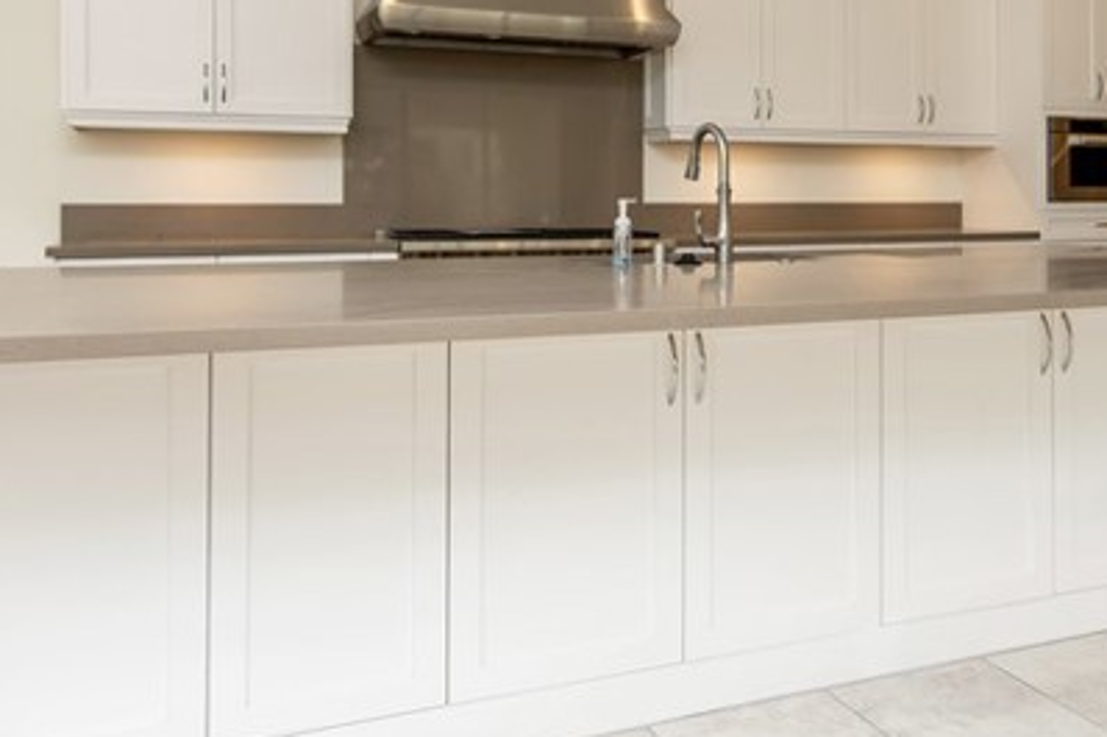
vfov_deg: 36.0
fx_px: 1106
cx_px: 656
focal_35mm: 36
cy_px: 179
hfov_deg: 52.8
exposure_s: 1/80
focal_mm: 14
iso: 200
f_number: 4.5
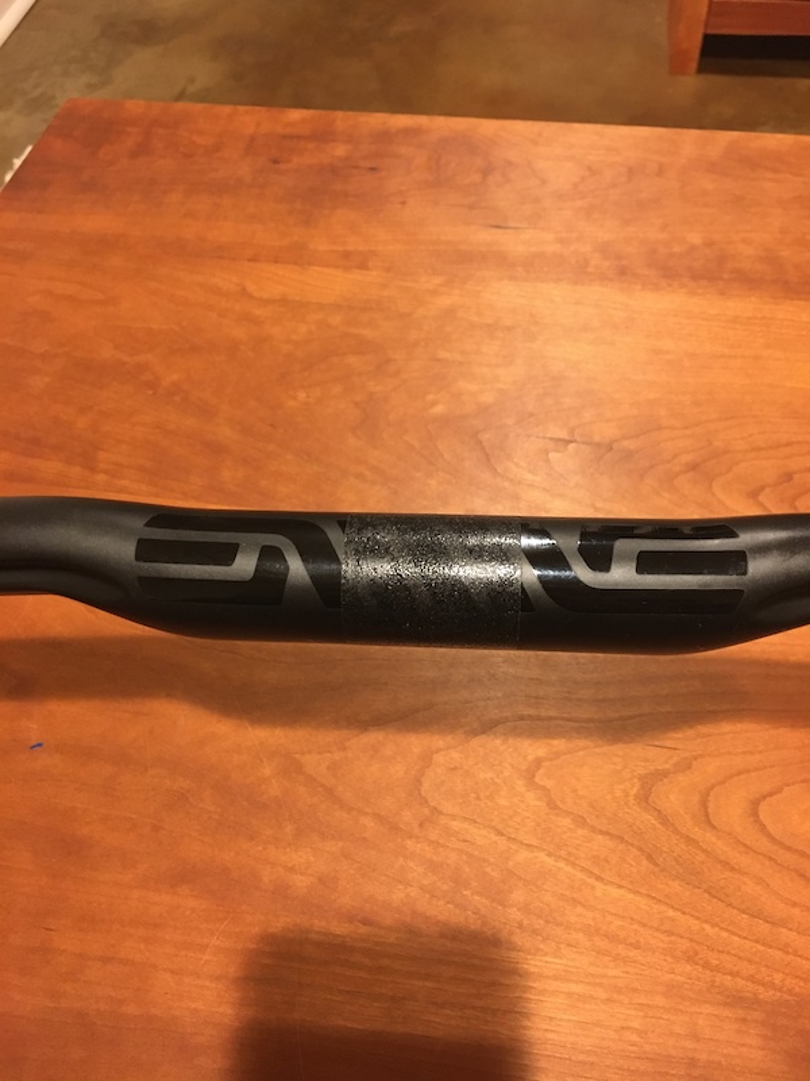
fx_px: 905
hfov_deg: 48.2
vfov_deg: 61.7
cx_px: 405
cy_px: 540
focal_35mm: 29
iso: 200
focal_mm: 4.15
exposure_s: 1/15
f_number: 2.2
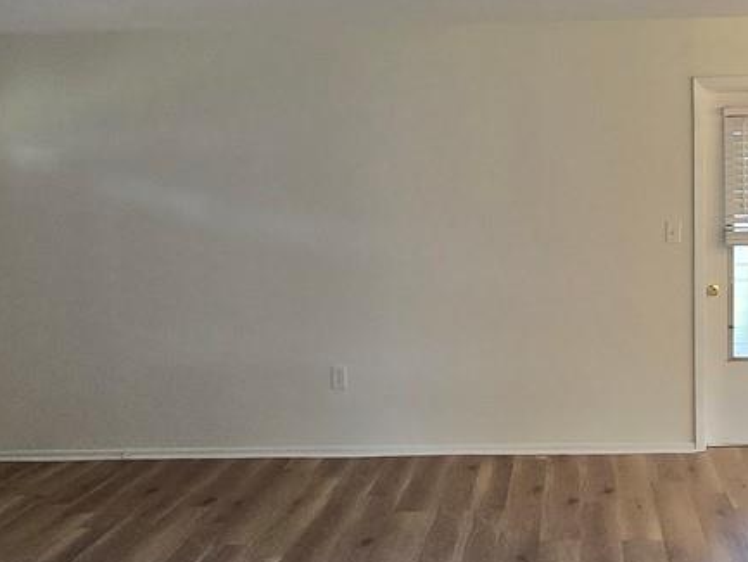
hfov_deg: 38.9
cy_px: 311
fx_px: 1037
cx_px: 536
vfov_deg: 30.3
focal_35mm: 48
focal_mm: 2.2
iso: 320
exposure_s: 1/60
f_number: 2.2
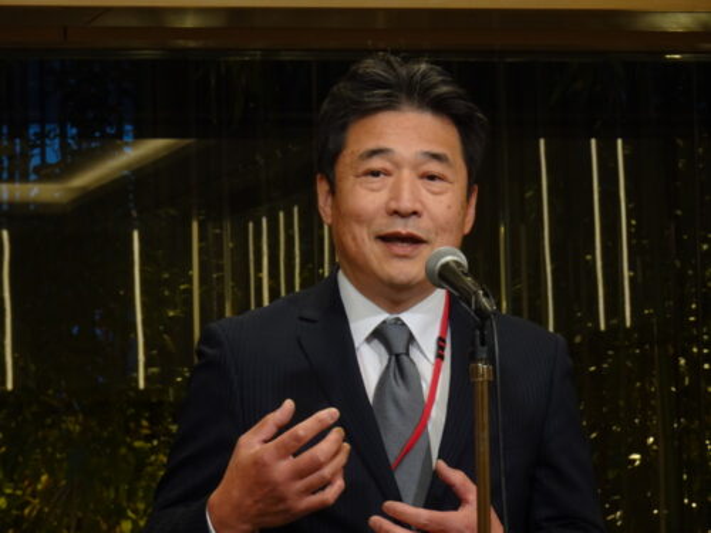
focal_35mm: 178
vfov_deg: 8.3
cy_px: 266
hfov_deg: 11.1
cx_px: 356
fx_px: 3656
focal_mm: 28.55
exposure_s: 1/25
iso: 200
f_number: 5.6
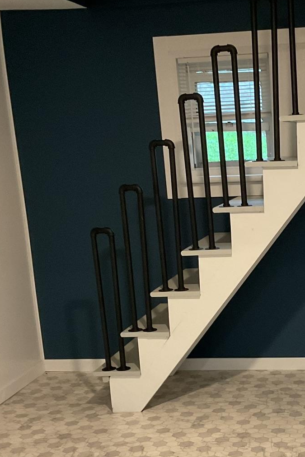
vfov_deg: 32.6
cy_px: 304
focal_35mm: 61
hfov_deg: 21.5
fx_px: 775
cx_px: 298
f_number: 1.8
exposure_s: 1/40
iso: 200
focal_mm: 3
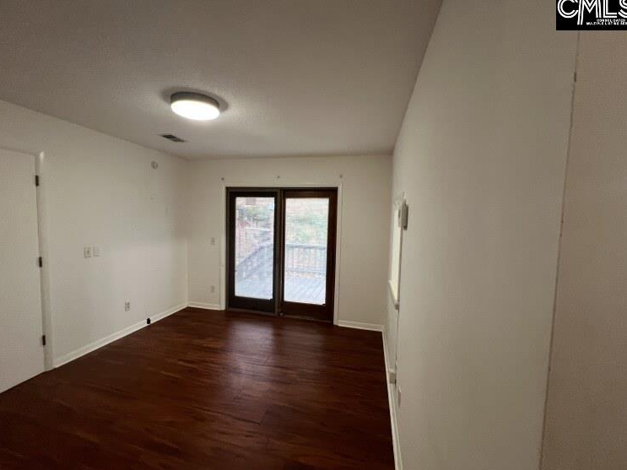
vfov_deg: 85.6
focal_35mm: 14
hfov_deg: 102.0
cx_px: 300
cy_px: 240
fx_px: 254
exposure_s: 1/60
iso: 200
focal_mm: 1.57
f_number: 1.8
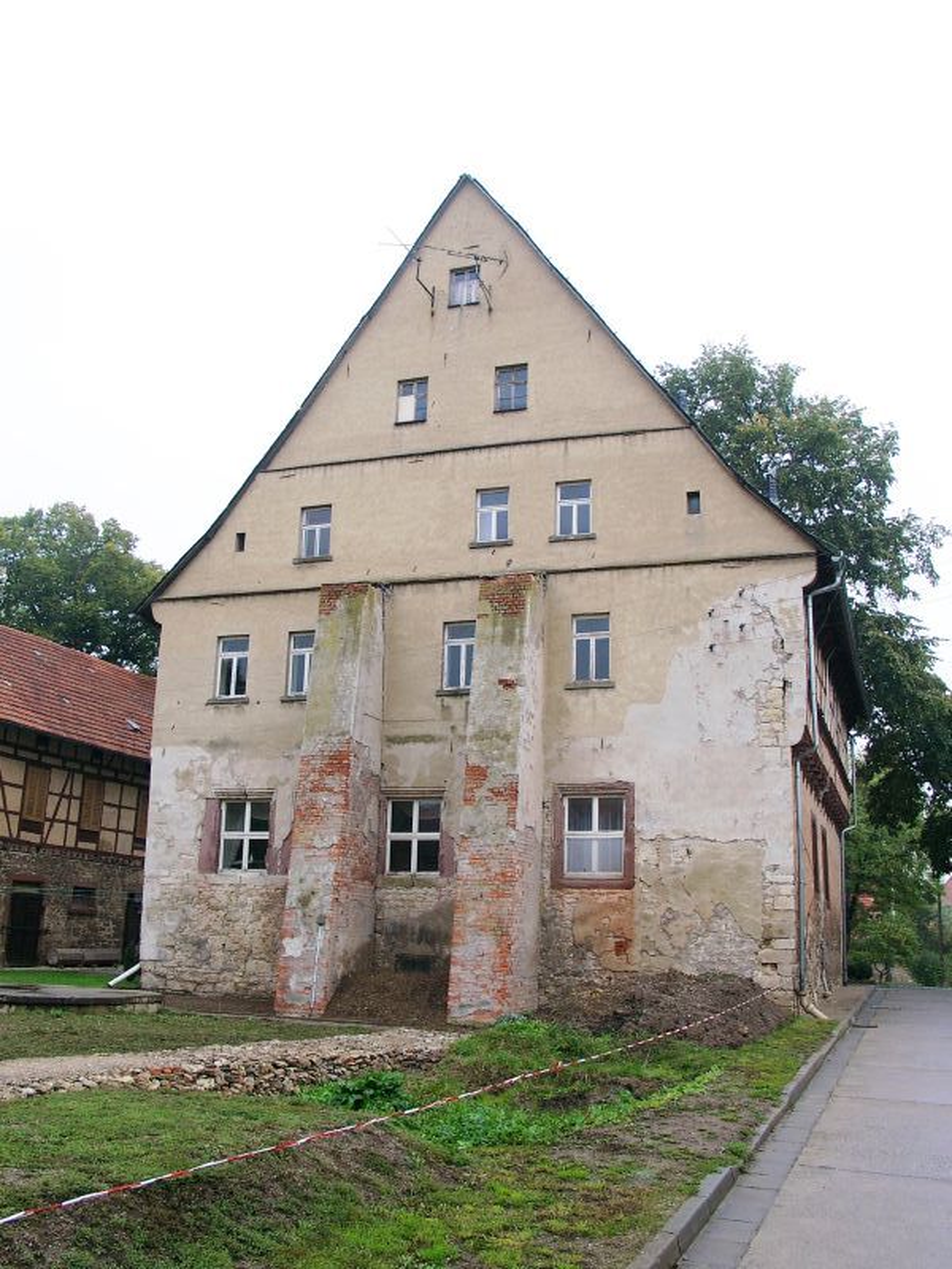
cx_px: 476
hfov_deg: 41.8
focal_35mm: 34
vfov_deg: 54.0
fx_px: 1247
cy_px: 634
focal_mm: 7.13
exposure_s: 1/119
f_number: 4
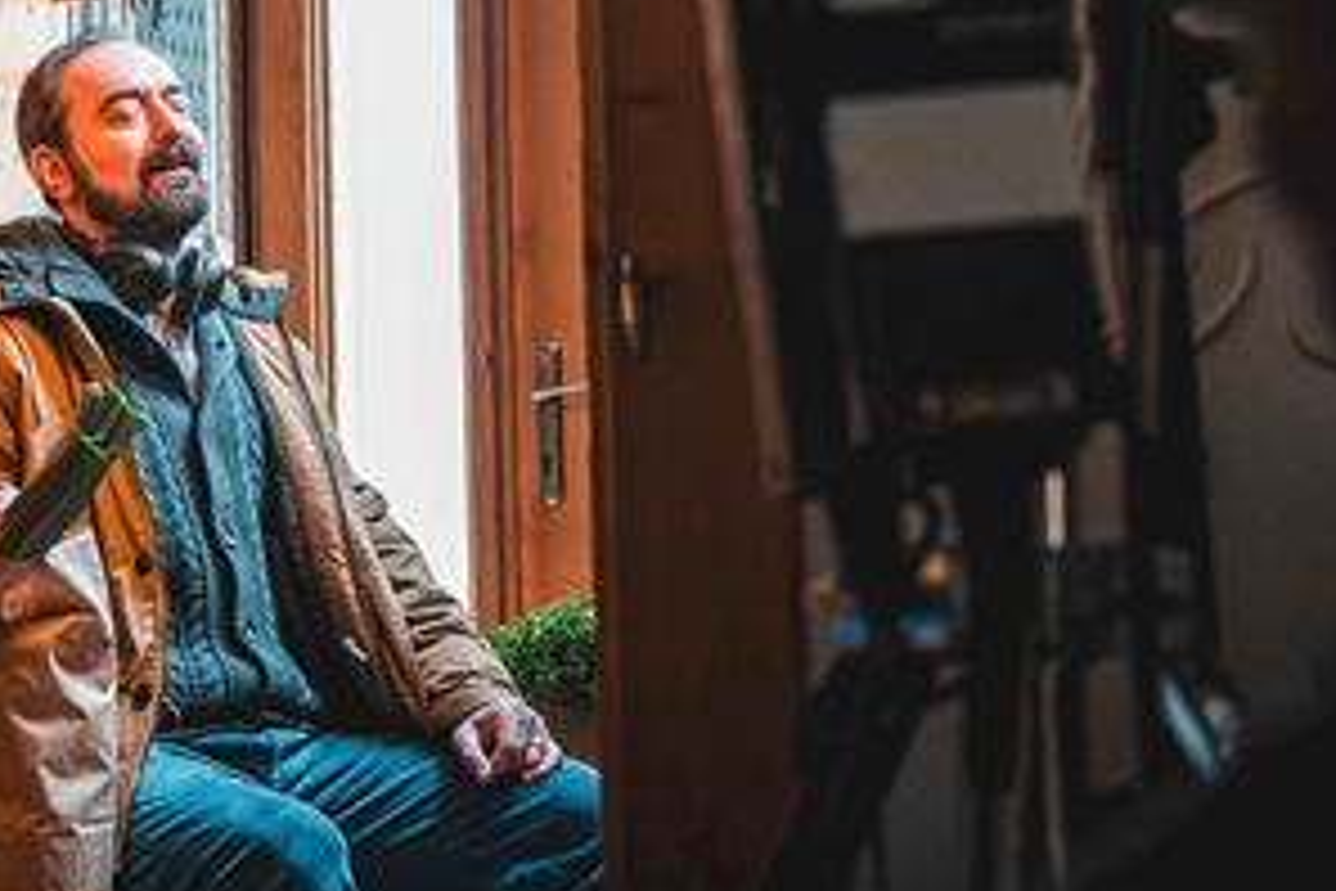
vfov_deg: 14.8
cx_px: 54
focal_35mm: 92
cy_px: 180
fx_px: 3414
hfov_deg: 21.5
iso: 3200
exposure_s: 1/100
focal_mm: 39
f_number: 3.2
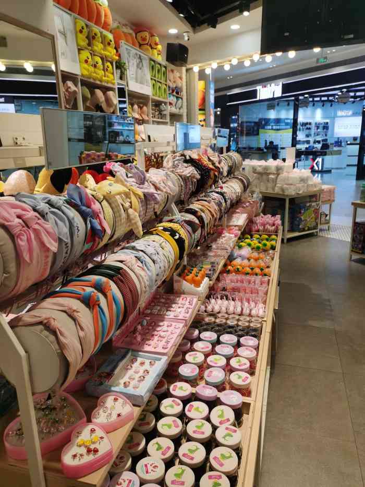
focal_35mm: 27
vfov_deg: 65.3
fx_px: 380
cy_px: 244
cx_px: 182
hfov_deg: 51.4
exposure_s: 1/172
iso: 50
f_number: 1.8
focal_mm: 5.58
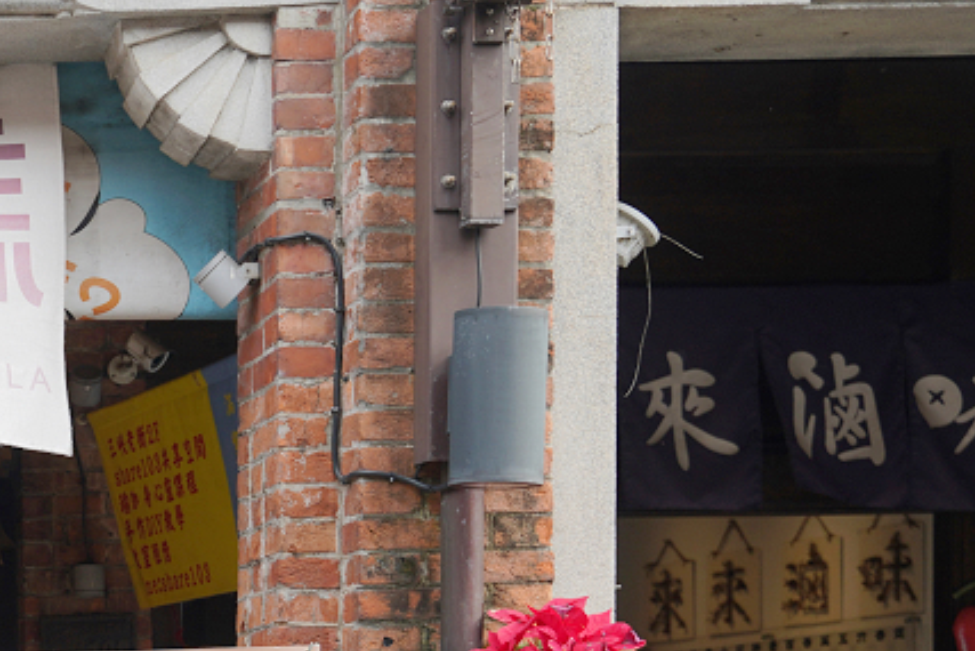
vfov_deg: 12.7
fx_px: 2817
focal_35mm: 104
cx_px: -354
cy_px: 868
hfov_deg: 18.1
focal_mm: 37
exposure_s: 1/160
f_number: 4
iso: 200
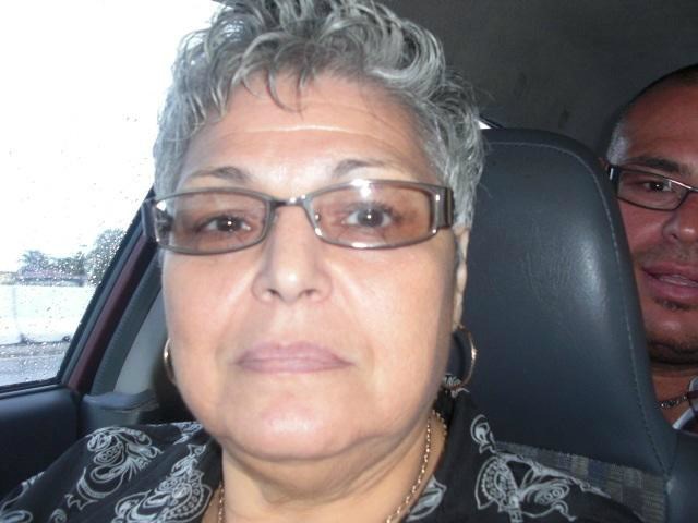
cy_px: 262
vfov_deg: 39.7
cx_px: 349
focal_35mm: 36
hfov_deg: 51.4
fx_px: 726
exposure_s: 1/60
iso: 200
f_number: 2.8
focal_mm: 6.3
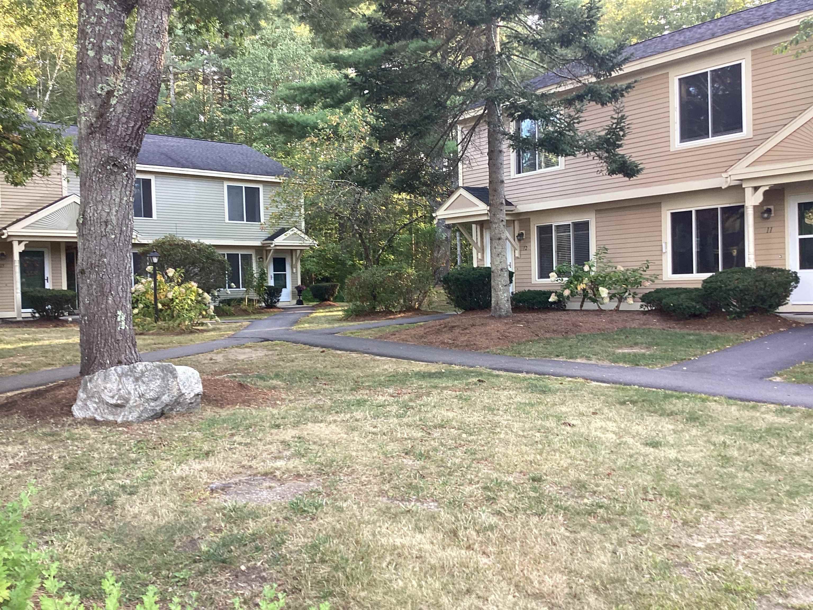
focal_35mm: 31
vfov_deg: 45.4
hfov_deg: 58.4
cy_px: 305
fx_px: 728
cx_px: 406
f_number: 2.4
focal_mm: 3.3
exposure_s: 1/60
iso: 50
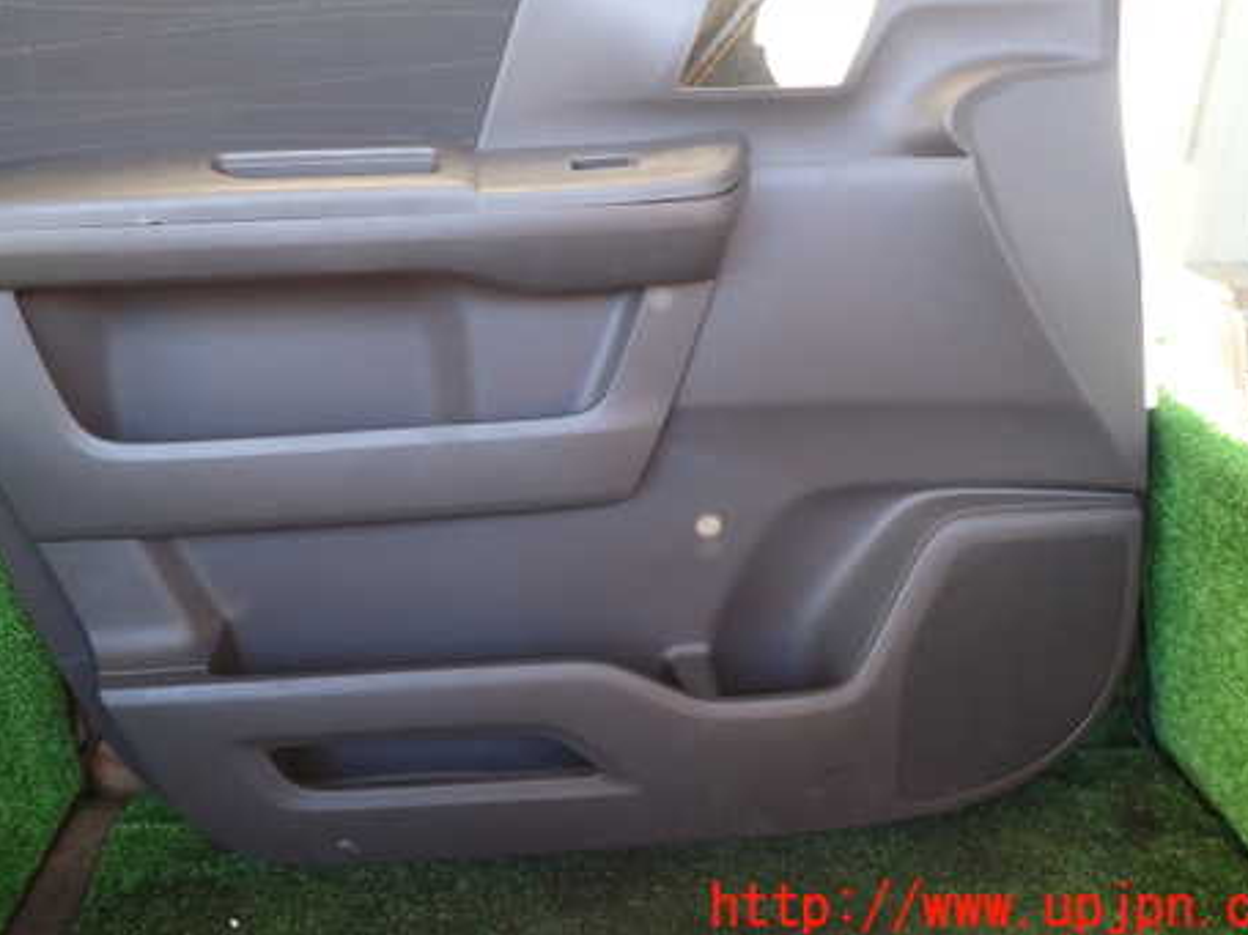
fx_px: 1189
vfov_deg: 42.5
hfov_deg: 55.0
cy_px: 326
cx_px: 507
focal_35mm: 33
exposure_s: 1/60
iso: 200
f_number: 2
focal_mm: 4.5
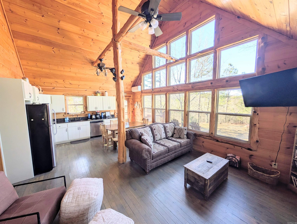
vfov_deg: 94.6
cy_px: 112
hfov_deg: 110.5
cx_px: 148
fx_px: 103
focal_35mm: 12
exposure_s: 1/331
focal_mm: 2.02
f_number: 1.7
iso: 51
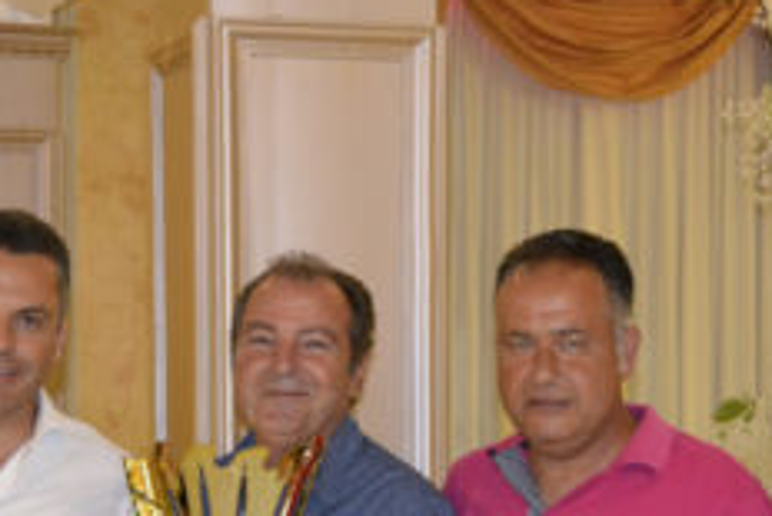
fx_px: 2661
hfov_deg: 16.5
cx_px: 376
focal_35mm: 124
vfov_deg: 11.0
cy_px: 436
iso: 1800
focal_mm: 32
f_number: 4.5
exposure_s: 1/60
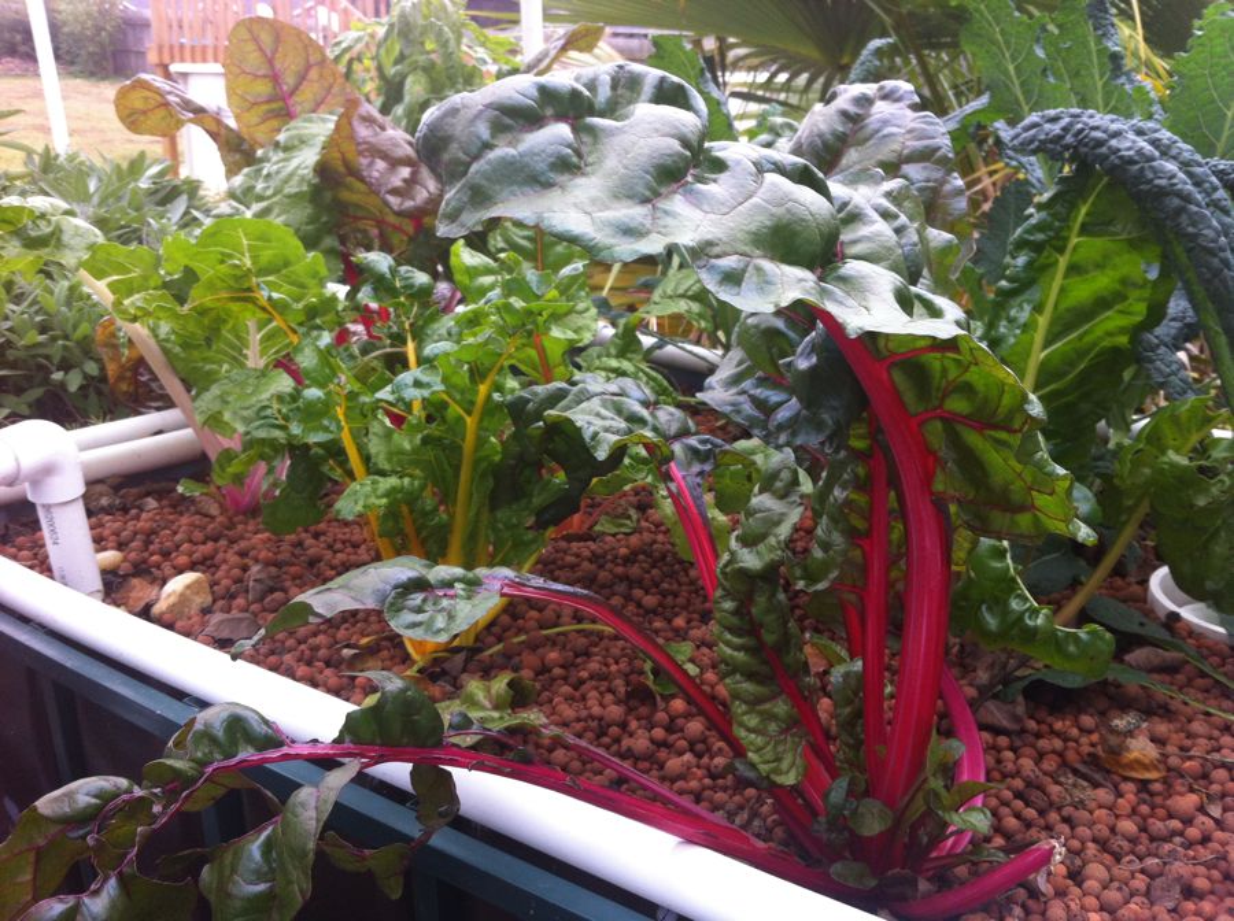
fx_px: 1246
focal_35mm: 35
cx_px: 617
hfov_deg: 52.7
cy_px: 460
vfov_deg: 40.6
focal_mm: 3.85
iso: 100
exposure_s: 1/120
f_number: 2.8
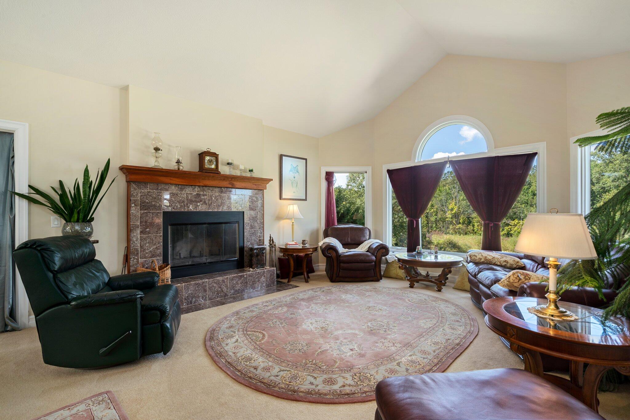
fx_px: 280
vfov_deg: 73.7
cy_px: 210
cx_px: 315
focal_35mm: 16
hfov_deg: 96.7
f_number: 11
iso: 320
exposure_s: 1/3
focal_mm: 16
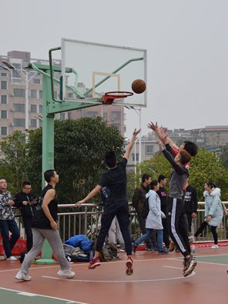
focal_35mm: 92
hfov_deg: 16.0
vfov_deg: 21.3
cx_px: 133
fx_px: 808
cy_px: 153
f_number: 4.8
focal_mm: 42
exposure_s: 1/800
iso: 200
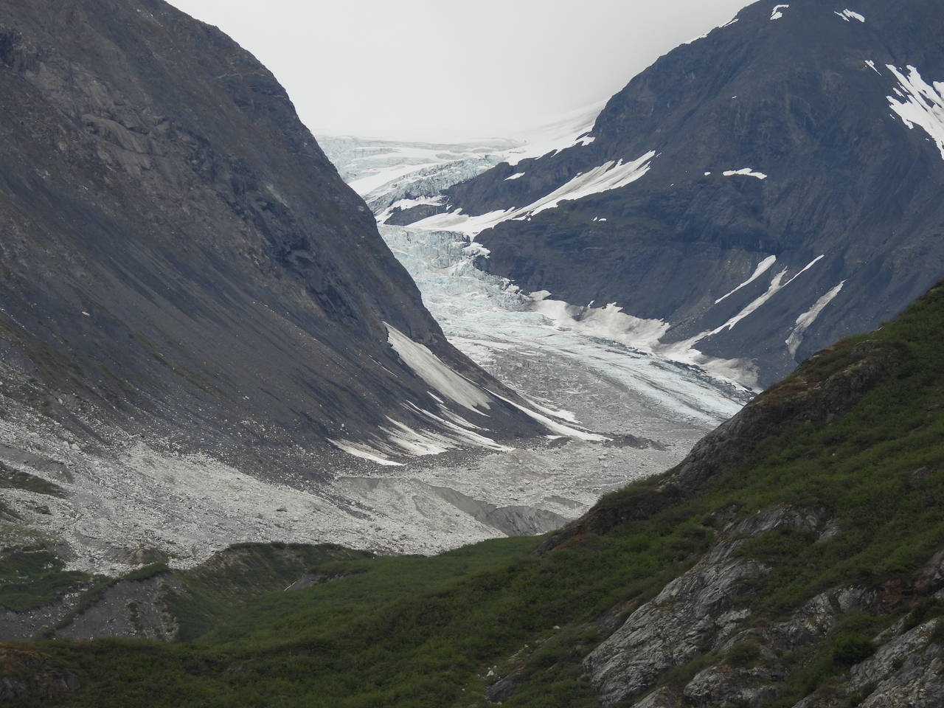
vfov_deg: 8.7
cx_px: 472
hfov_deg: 11.6
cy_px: 354
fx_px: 4636
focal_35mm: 170
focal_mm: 30.3
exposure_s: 1/400
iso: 100
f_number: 4.5
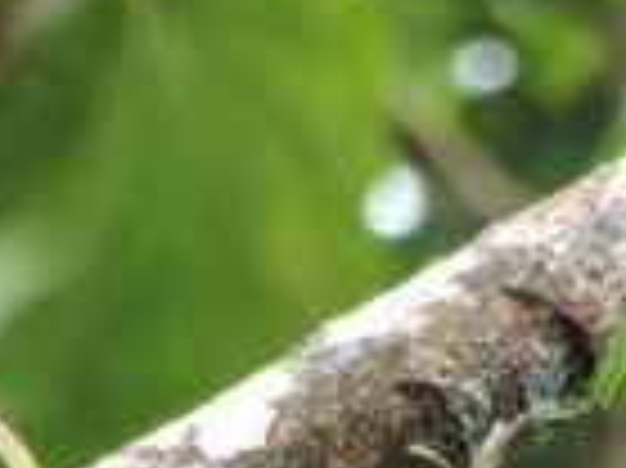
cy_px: -461
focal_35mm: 2191
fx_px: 39588
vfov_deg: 0.7
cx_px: 905
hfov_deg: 0.9
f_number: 4.9
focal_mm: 77.5
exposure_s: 1/60
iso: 560
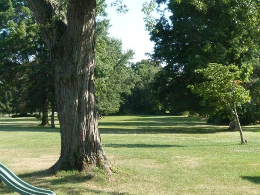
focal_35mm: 67
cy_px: 92
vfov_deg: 21.9
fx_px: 503
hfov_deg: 28.9
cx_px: 147
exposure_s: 1/400
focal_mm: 7.1
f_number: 5.6
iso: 400
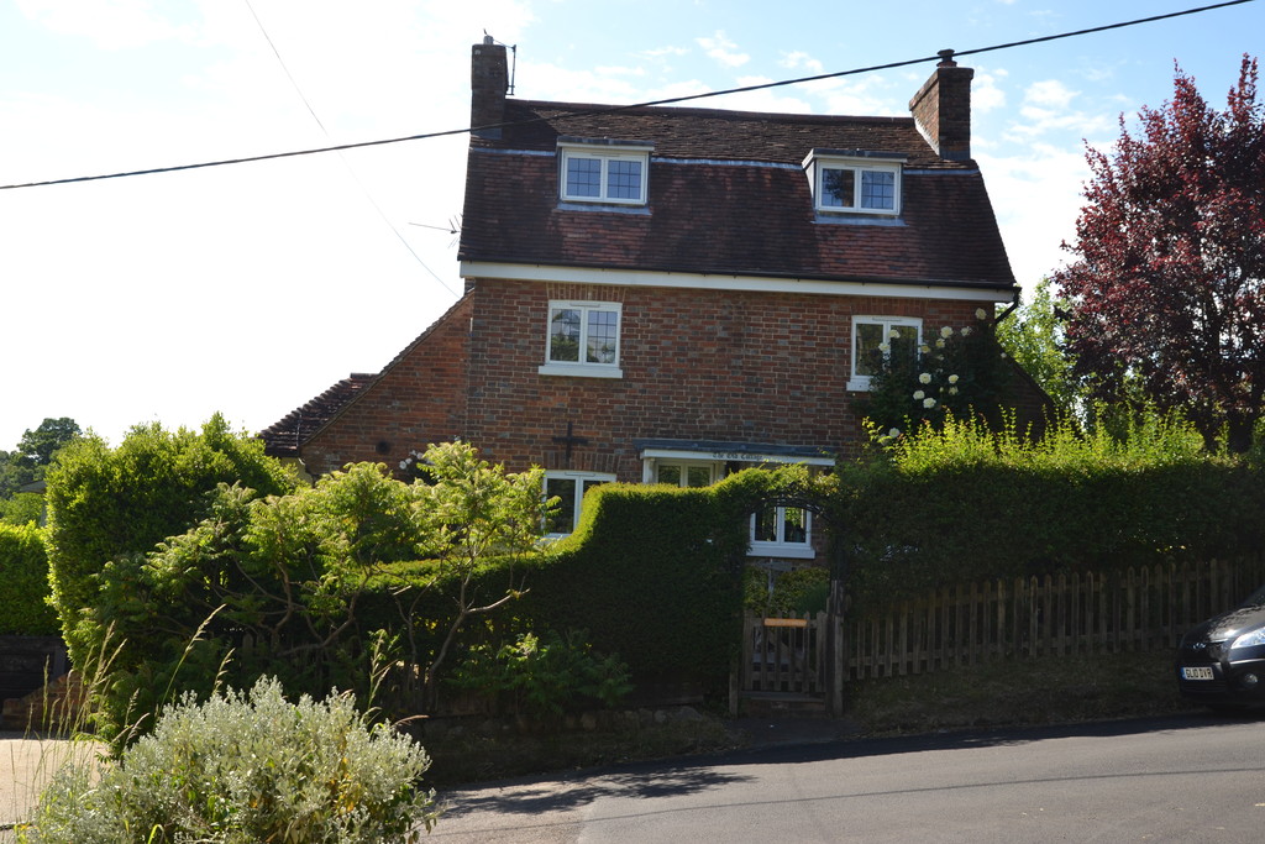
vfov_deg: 33.0
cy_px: 422
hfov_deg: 47.9
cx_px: 632
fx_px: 1423
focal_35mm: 40
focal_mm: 27
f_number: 7.1
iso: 100
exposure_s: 1/200
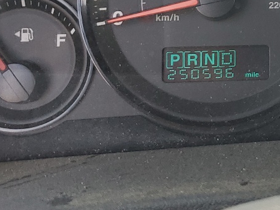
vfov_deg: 15.7
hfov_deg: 19.8
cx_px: 351
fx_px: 744
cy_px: -14
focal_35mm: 92
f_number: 1.5
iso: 50
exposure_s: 1/127
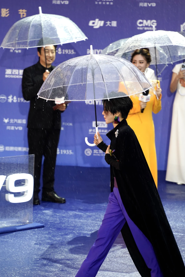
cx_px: 93
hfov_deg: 6.8
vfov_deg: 10.2
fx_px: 1549
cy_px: 139
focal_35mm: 201
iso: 800
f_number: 5.6
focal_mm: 200
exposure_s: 1/250
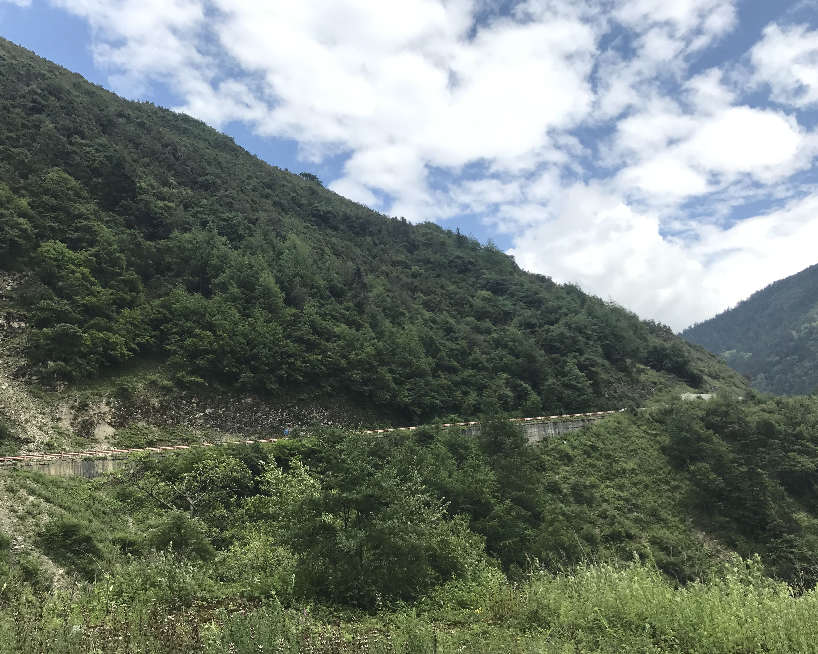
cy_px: 328
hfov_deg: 58.7
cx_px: 383
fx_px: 726
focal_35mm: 30
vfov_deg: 48.5
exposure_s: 1/3300
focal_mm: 3.99
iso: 20
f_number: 1.8
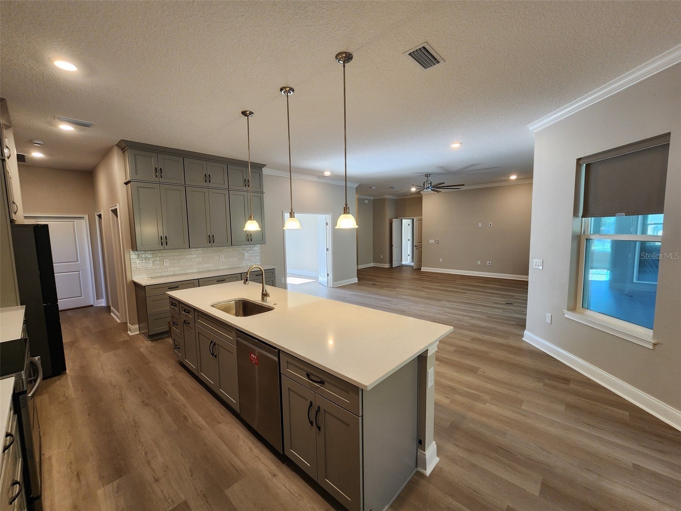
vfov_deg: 89.9
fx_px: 256
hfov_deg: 106.2
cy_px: 256
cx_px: 340
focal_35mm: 13
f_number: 2.2
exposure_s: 1/60
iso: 160
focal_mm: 2.2
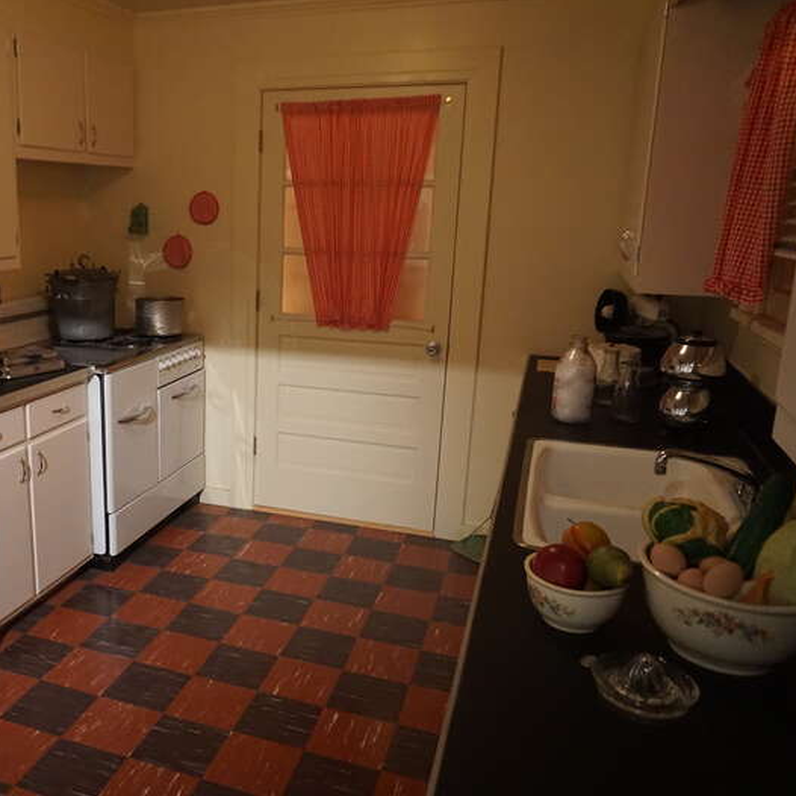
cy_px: 400
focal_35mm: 31
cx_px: 230
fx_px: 806
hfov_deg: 51.0
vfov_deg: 52.5
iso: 3200
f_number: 3.5
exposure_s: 1/125
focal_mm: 16
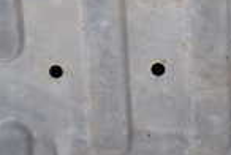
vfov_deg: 10.7
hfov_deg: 16.0
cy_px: -3
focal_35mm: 128
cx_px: 144
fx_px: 823
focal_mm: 5.4
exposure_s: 1/125
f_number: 2.3
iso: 320
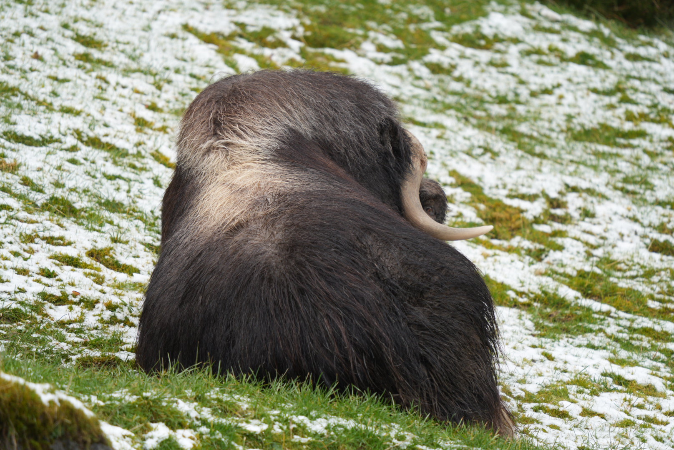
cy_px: 225
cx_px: 337
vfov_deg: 2.4
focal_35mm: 565
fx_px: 10585
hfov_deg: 3.6
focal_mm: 565
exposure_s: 1/400
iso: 640
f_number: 6.3
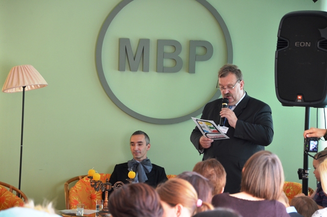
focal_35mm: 158
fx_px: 1428
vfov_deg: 8.7
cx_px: 164
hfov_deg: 13.1
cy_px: 108
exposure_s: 1/40
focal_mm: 105
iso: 800
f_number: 5.6
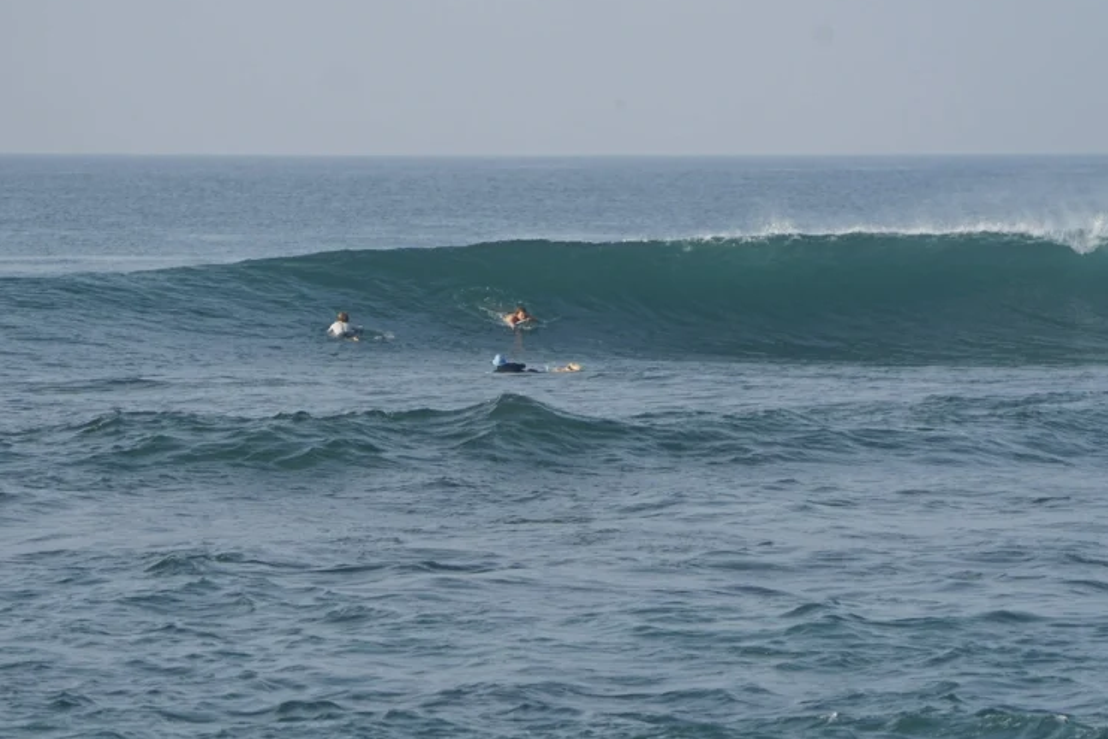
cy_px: 404
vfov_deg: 5.0
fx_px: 8496
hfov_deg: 7.5
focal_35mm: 276
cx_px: 597
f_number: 5.6
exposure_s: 1/1000
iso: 250
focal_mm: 200
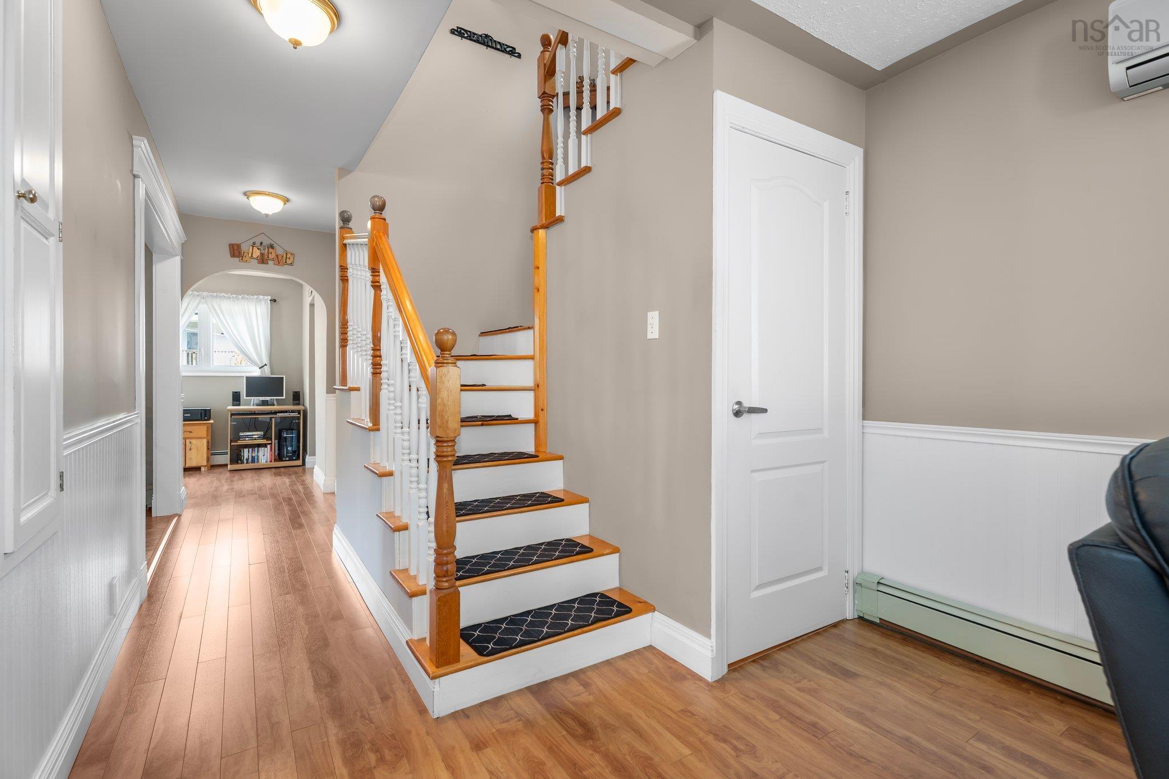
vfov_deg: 73.7
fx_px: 519
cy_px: 390
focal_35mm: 16
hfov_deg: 96.7
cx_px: 584
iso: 320
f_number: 7.1
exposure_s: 1/5
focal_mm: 16
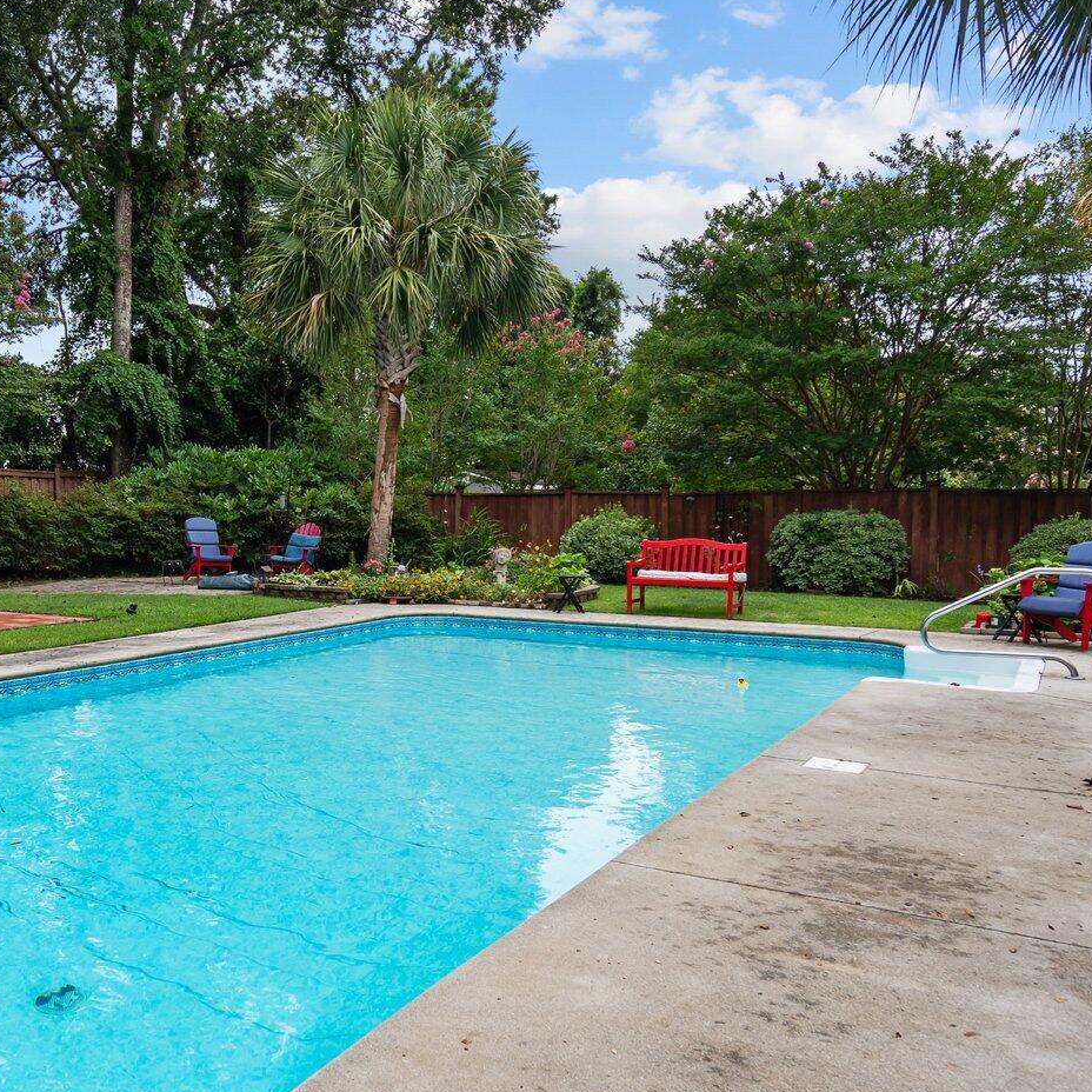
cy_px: 525
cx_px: 326
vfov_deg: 54.0
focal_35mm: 30
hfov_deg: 52.5
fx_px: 1071
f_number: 4
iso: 400
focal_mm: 16
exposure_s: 1/2000
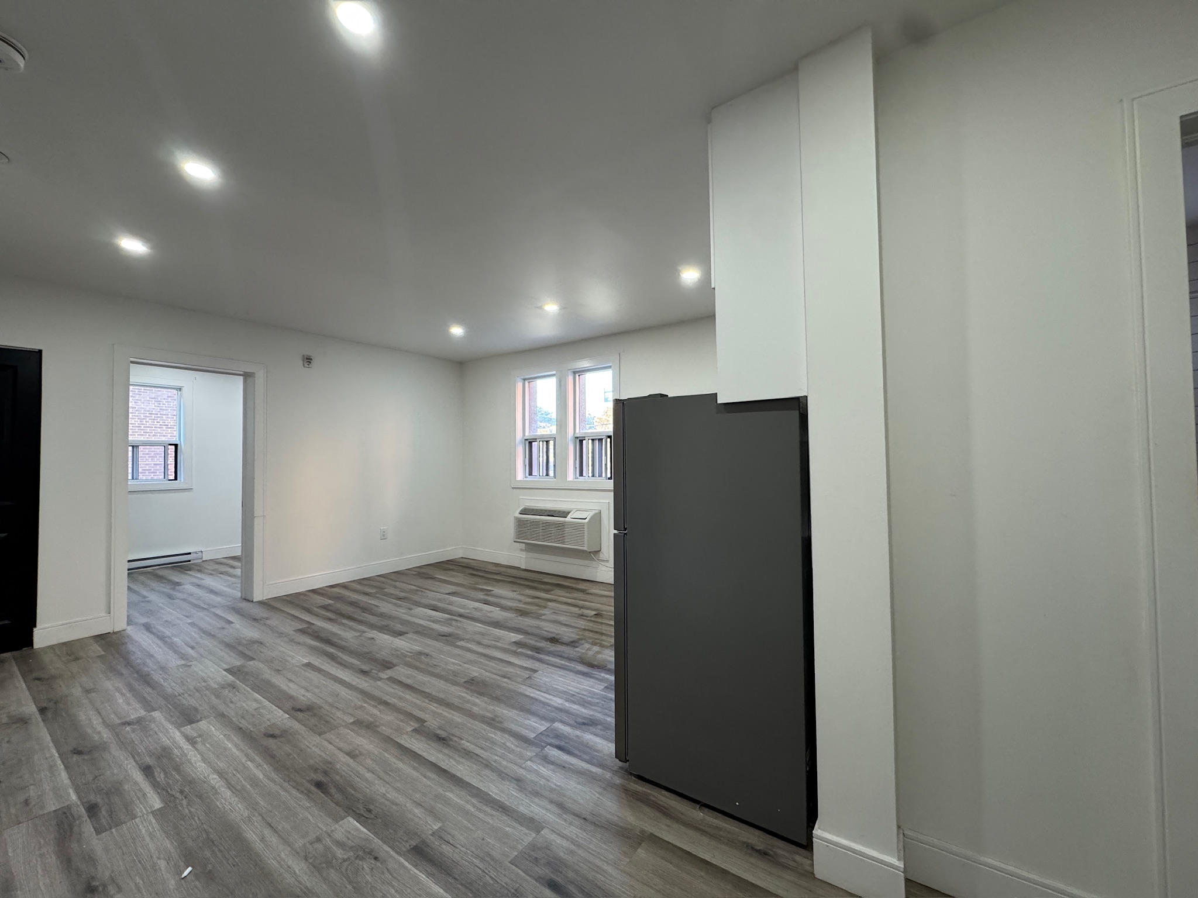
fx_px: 485
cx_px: 599
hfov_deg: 102.1
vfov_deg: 85.7
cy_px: 449
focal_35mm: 14
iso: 320
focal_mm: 2.22
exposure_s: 1/120
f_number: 2.2
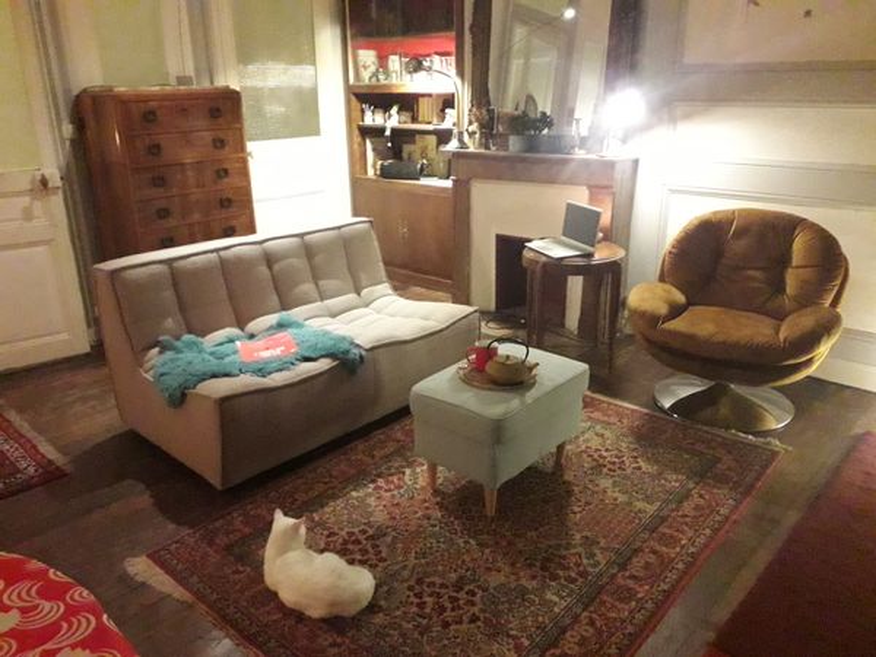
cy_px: 328
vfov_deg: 51.4
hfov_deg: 65.3
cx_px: 438
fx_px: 683
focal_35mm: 27
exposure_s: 1/20
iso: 800
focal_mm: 3.6
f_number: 1.9
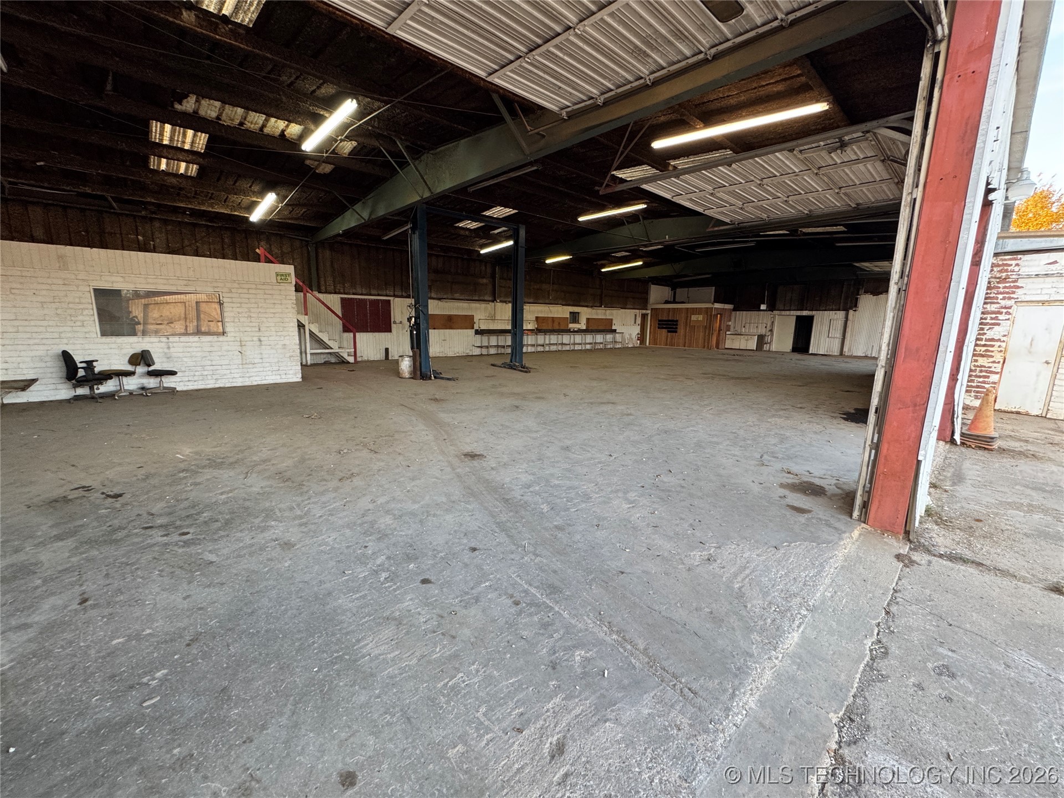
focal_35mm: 14
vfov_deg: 85.7
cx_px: 532
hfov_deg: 102.1
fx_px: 430
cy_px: 399
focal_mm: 2.22
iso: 160
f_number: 2.2
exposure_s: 1/60
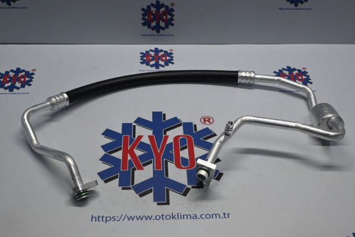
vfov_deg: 29.4
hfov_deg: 43.0
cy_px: 118
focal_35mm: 46
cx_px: 178
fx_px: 451
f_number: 4.8
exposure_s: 1/125
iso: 500
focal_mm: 30.5
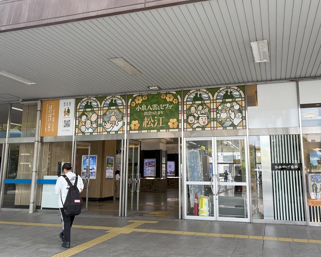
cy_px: 115
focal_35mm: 34
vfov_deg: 43.3
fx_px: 323
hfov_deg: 52.8
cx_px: 167
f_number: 1.6
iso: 50
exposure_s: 1/379
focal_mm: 5.96
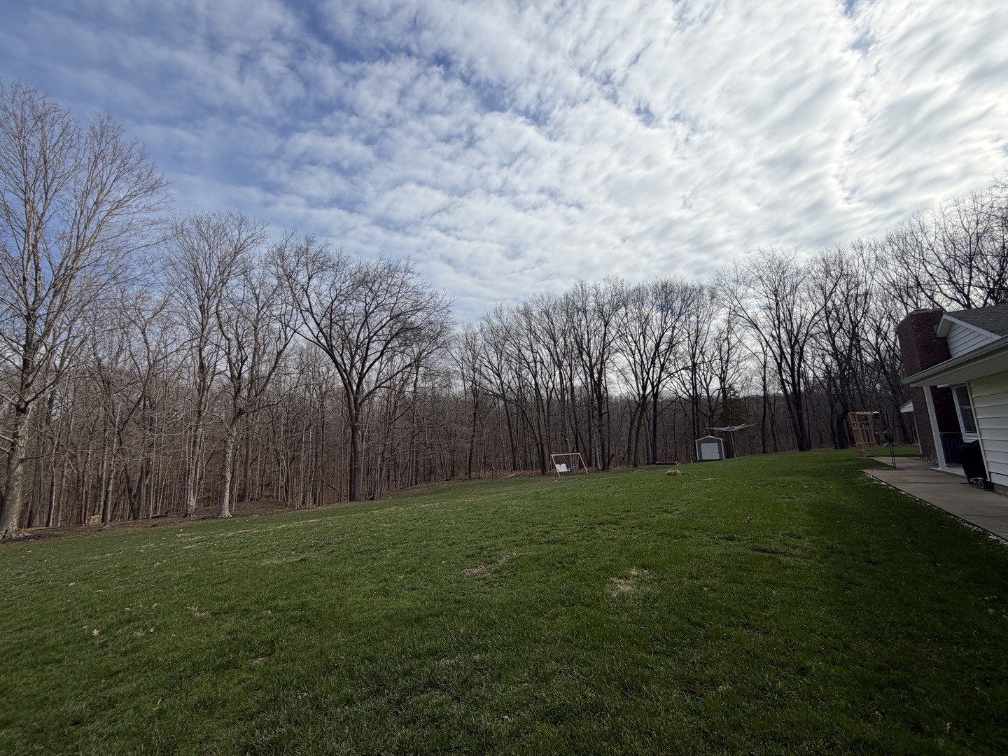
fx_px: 408
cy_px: 378
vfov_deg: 85.7
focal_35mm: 14
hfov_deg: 102.1
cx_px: 504
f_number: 2.2
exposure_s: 1/1259
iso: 20
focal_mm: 2.22
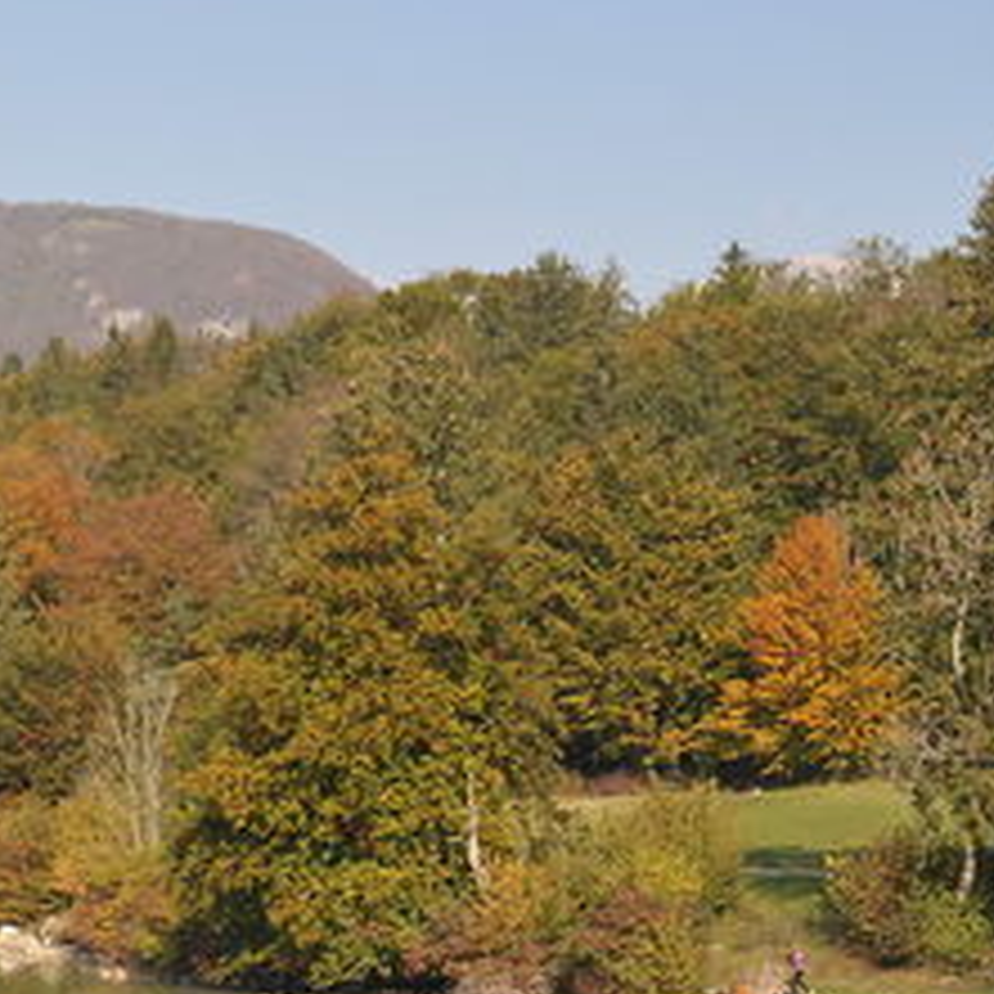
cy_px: 695
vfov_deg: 20.8
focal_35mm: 83
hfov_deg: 19.6
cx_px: -216
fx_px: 2696
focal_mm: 24
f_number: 8
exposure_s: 1/250
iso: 200
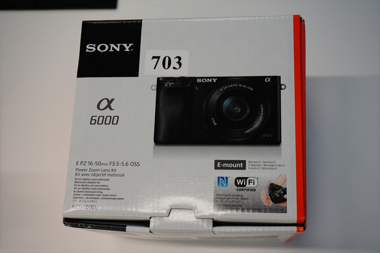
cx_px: 190
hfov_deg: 42.4
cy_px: 126
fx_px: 490
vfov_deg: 28.9
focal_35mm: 46
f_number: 5
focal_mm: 31
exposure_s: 1/60
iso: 400
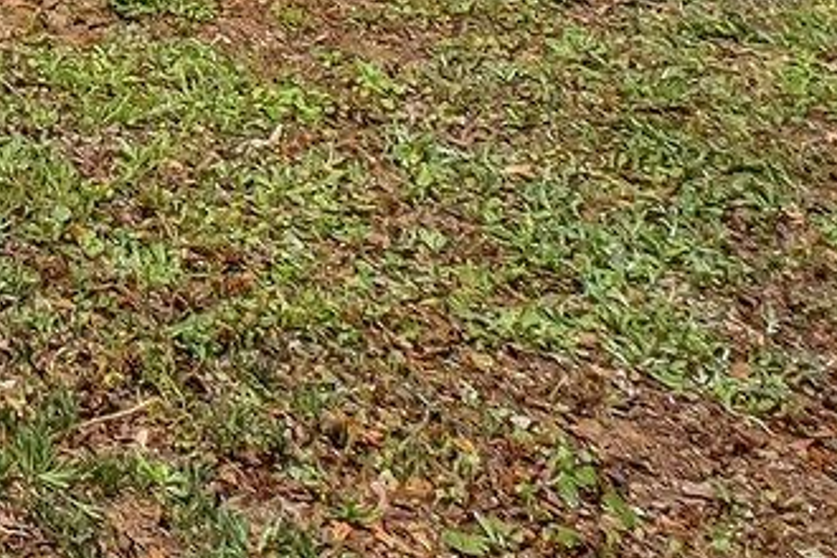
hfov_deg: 16.4
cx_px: -867
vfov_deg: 11.2
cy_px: -936
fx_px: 2162
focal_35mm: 93
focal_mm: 10
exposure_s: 1/1800
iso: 400
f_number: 8
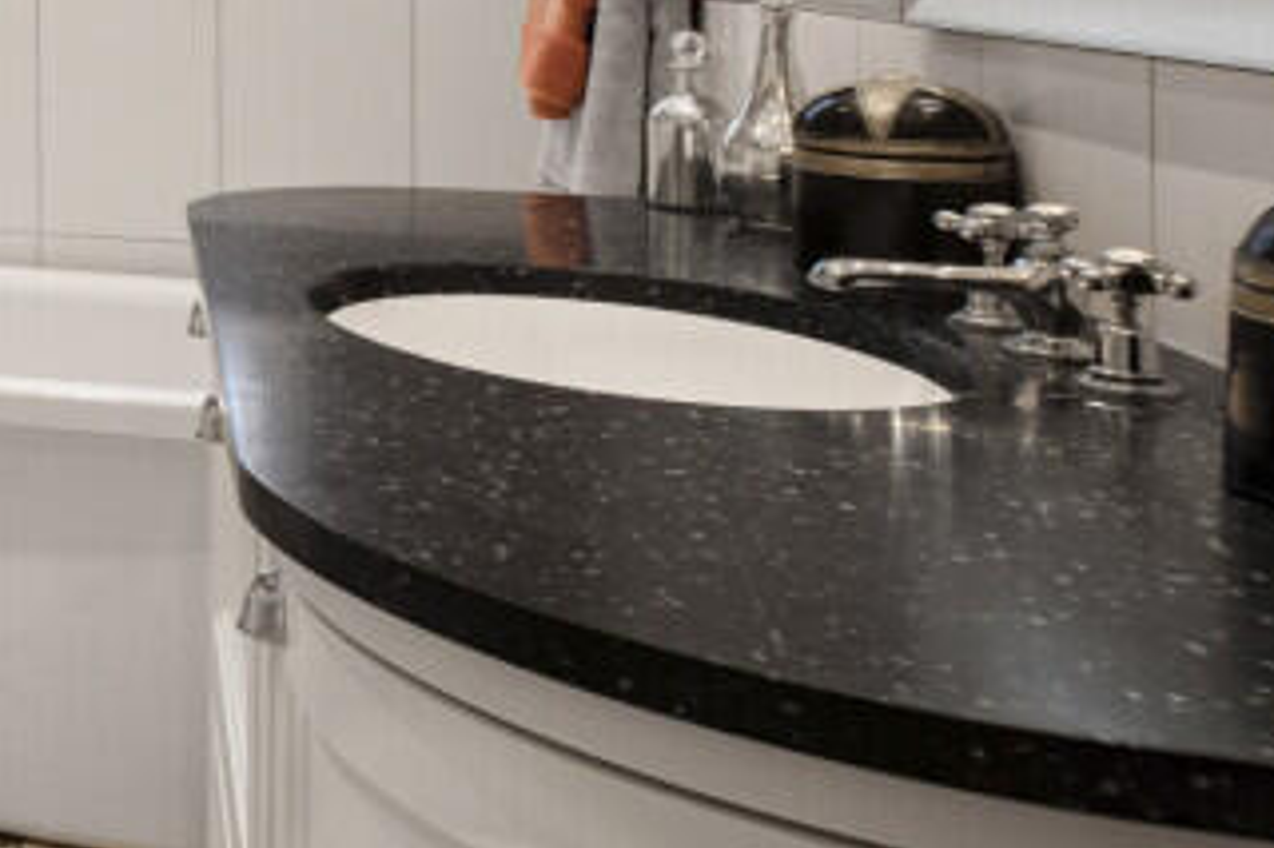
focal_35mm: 48
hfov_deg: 27.3
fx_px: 1698
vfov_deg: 26.0
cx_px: -675
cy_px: -82
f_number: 8
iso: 100
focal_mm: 15
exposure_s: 1/8
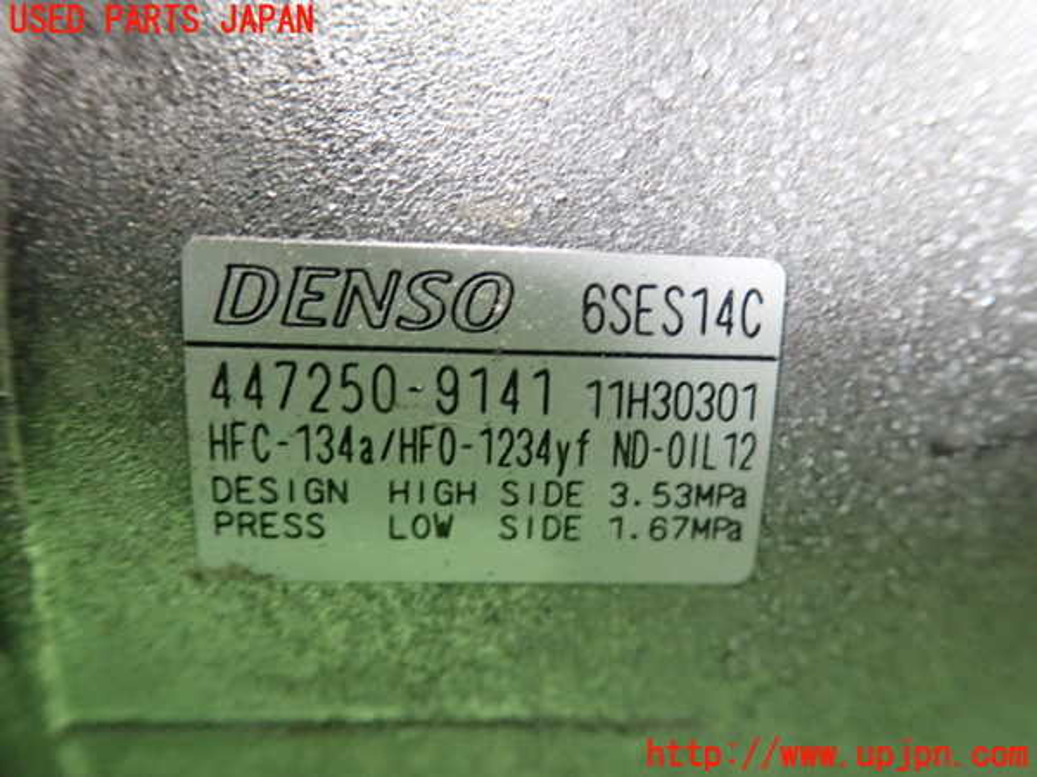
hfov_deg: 60.0
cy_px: 388
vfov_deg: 46.8
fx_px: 899
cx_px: 518
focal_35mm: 30
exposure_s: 1/40
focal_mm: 5.5
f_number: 2.3
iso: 800
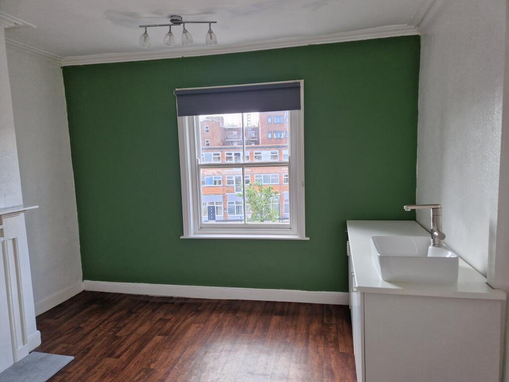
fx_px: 338
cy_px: 191
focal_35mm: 23
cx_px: 254
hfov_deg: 73.9
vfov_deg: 58.9
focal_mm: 5.4
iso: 50
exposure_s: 1/180
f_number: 1.8
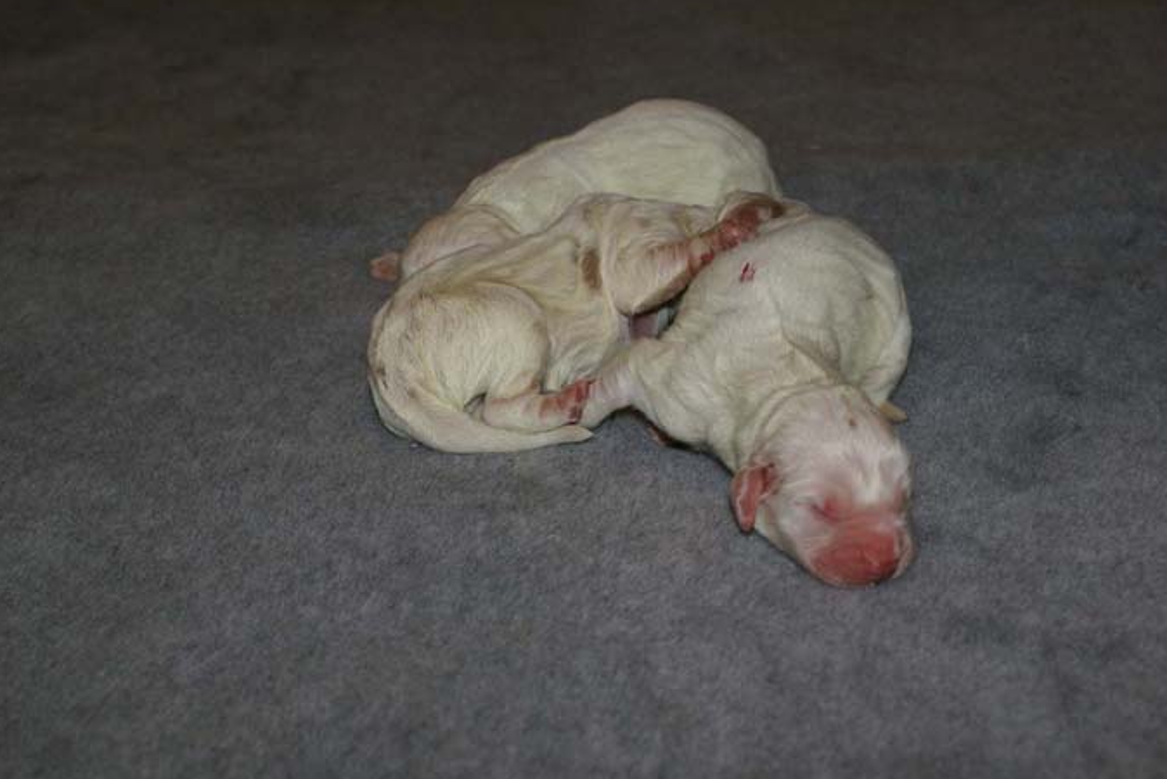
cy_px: 387
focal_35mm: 55
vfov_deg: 24.9
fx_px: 1768
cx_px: 599
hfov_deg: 36.5
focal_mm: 35
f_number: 5.6
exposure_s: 1/60
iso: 400
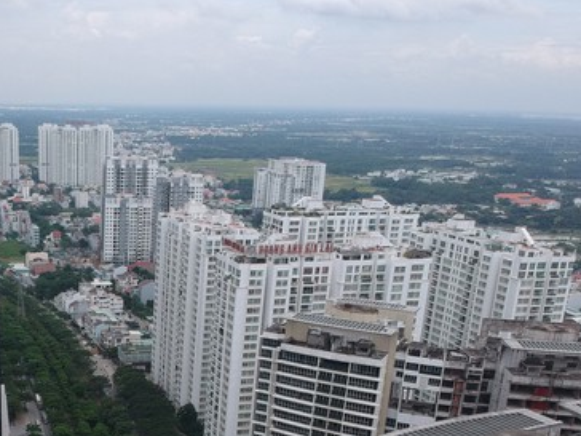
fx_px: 789
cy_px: 381
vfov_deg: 29.8
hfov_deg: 38.7
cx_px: 105
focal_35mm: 47
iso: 100
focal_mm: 4.49
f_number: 2.6
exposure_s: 1/1250
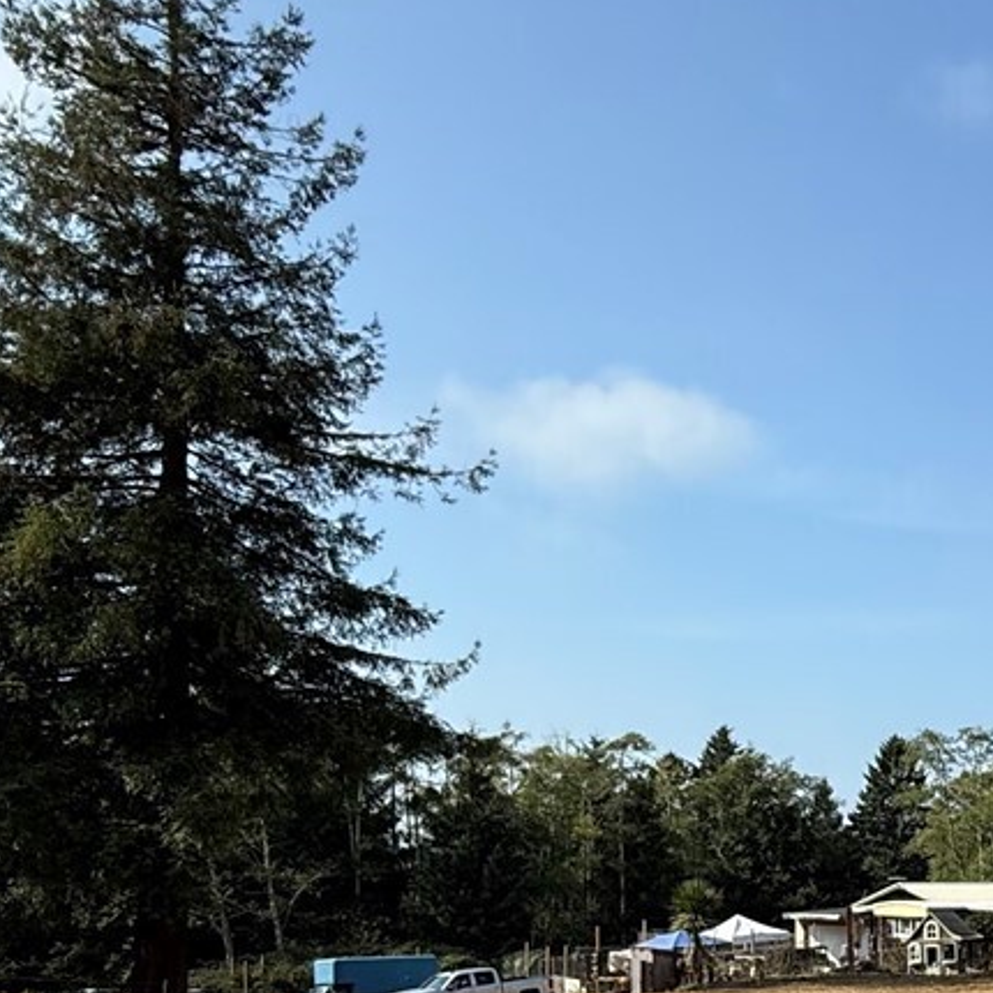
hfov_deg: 34.3
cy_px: 884
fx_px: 1493
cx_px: 933
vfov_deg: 34.8
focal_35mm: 46
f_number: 2.2
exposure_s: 1/1961
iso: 50
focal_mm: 2.22
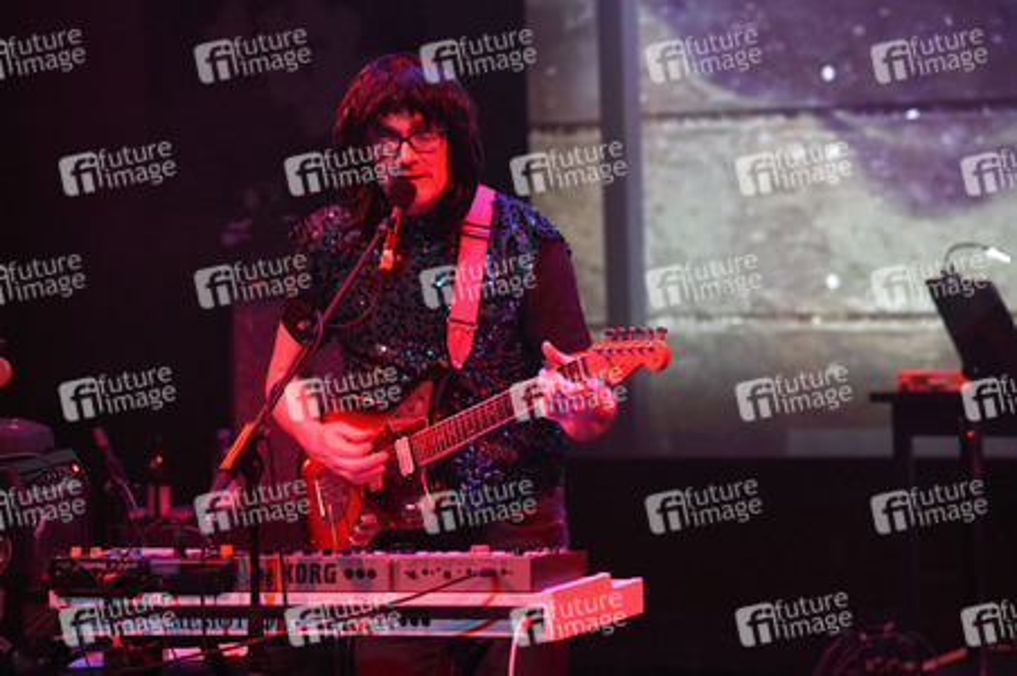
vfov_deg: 11.4
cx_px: 508
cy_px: 338
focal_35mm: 120
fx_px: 3387
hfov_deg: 17.1
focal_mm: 120
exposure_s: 1/50
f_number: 4
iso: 2000
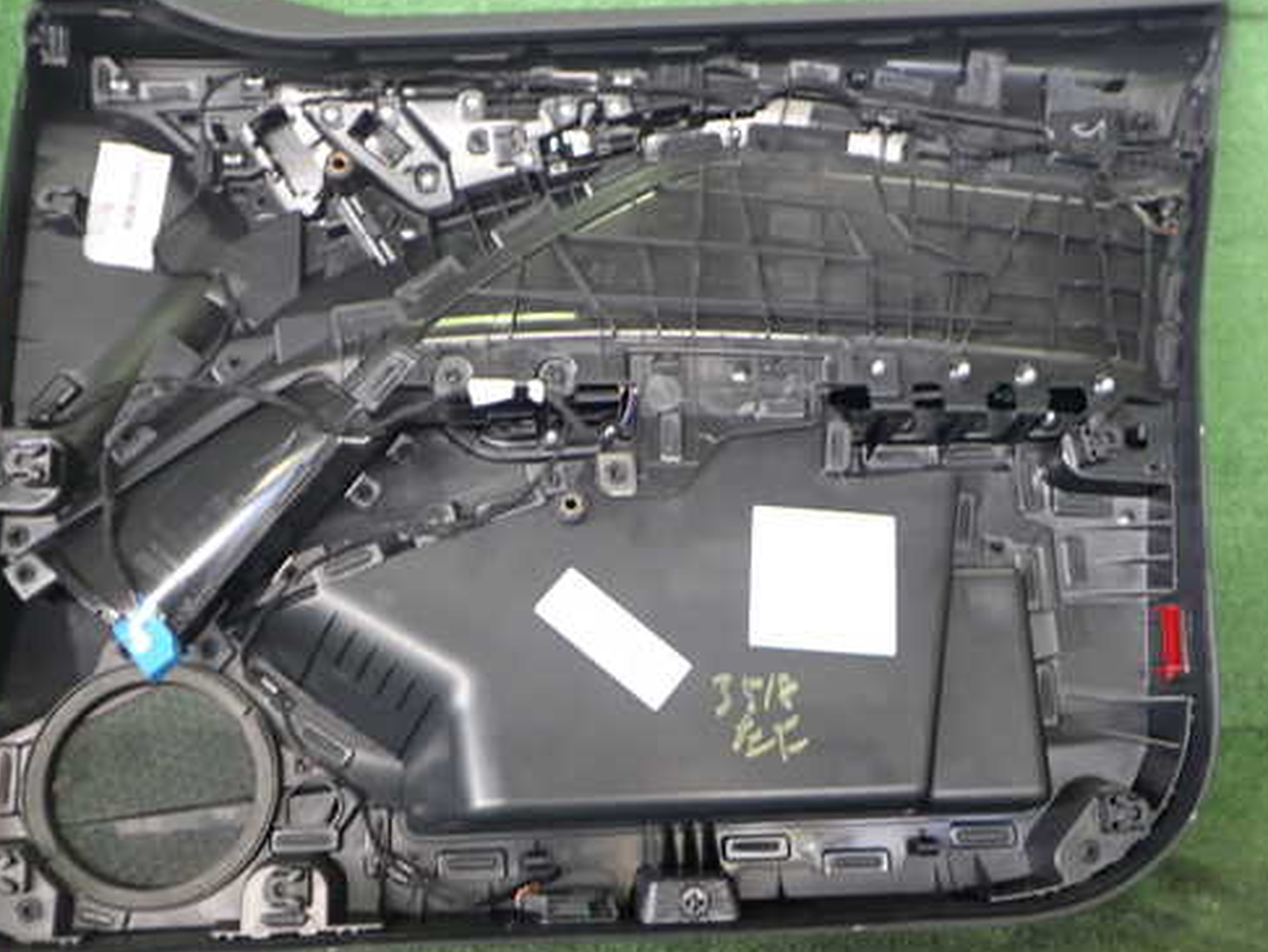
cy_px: 467
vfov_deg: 38.7
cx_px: 626
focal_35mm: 37
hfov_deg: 50.1
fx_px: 1356
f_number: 2.3
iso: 200
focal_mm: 5.4
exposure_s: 1/30
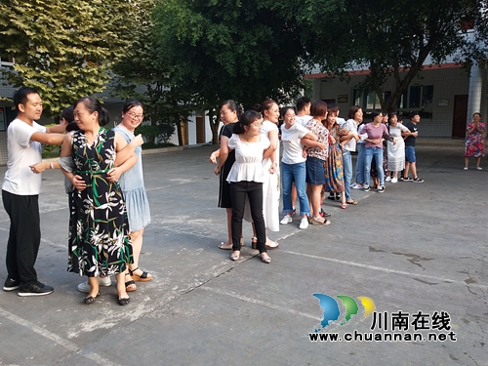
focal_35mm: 33
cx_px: 244
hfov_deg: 55.4
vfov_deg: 42.9
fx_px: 465
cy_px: 183
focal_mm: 3.95
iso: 53
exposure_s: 1/121
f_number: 1.8
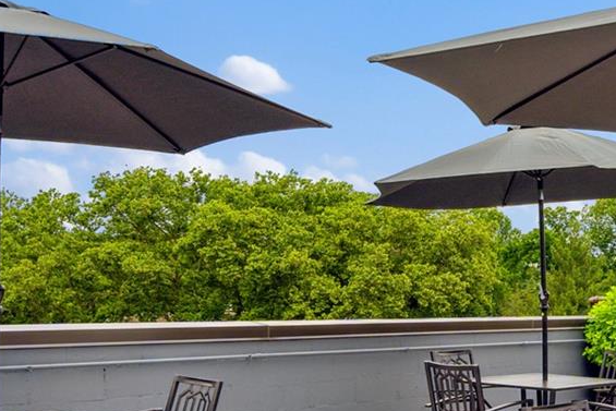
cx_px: 618
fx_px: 993
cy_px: 297
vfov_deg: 23.2
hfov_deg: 31.8
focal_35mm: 58
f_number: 6.3
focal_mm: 16
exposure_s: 1/500
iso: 160
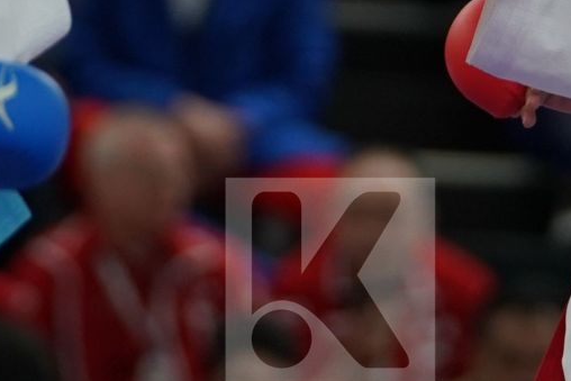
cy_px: -119
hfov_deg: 2.2
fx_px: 15008
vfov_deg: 1.5
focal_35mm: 946
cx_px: 330
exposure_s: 1/1000
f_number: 2.8
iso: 1250
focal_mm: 178
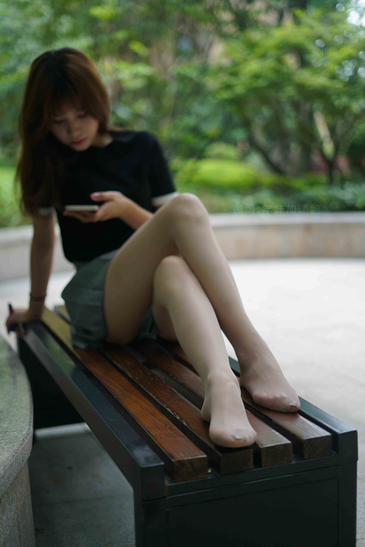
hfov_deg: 27.0
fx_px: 759
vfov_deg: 39.6
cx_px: 182
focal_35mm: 50
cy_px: 274
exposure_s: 1/640
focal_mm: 50
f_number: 1.8
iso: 200
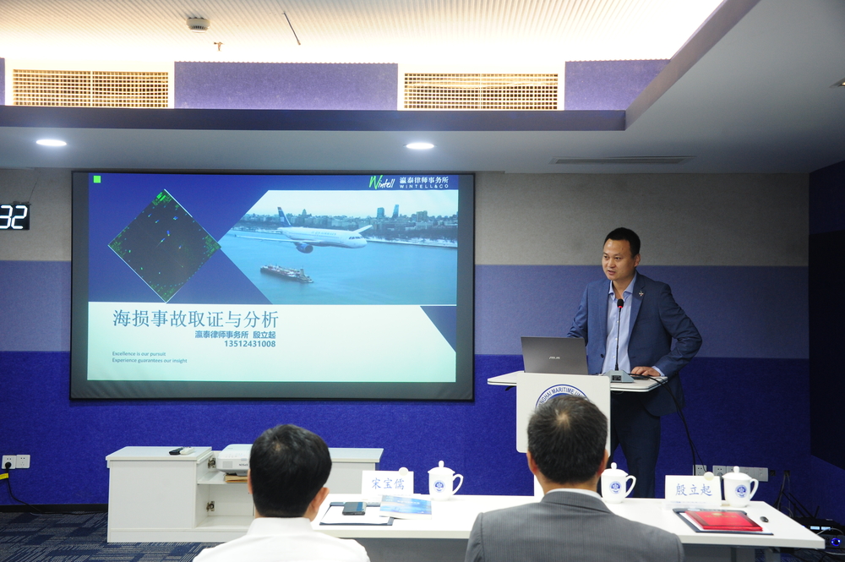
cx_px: 422
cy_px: 281
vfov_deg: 28.0
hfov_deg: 41.1
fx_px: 1126
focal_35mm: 48
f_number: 6.3
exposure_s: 1/30
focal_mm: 48
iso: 1600
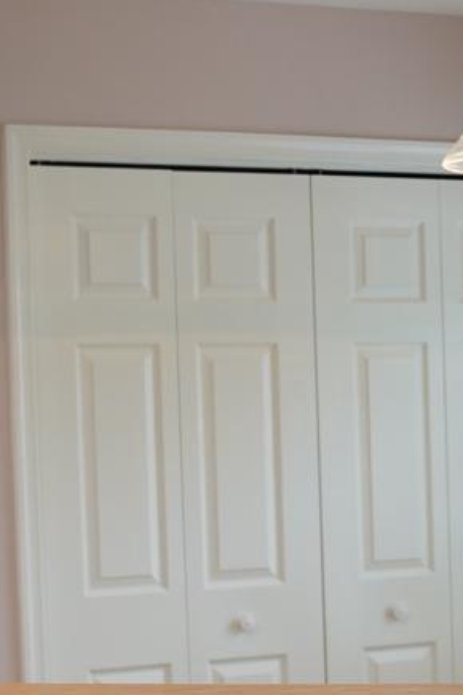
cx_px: 536
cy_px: 602
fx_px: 2180
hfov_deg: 11.9
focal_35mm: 113
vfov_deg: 17.9
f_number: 4
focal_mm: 24
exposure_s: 1/160
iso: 640
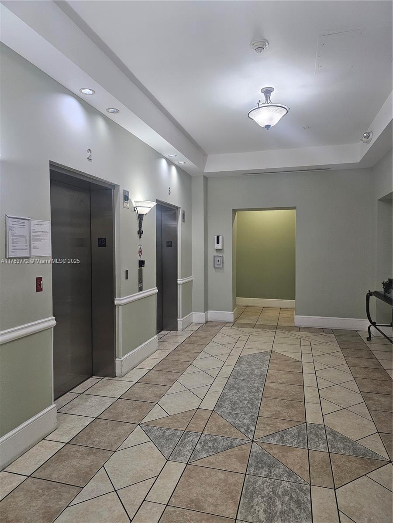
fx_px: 348
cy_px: 262
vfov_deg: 73.9
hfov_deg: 58.9
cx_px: 196
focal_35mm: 23
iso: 640
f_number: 1.7
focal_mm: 6.3
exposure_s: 1/120
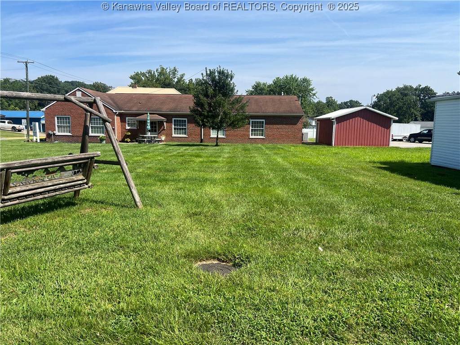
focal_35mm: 26
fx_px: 346
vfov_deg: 53.1
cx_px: 230
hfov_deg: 67.3
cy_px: 172
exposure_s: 1/3571
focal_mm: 5.7
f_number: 1.5
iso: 50
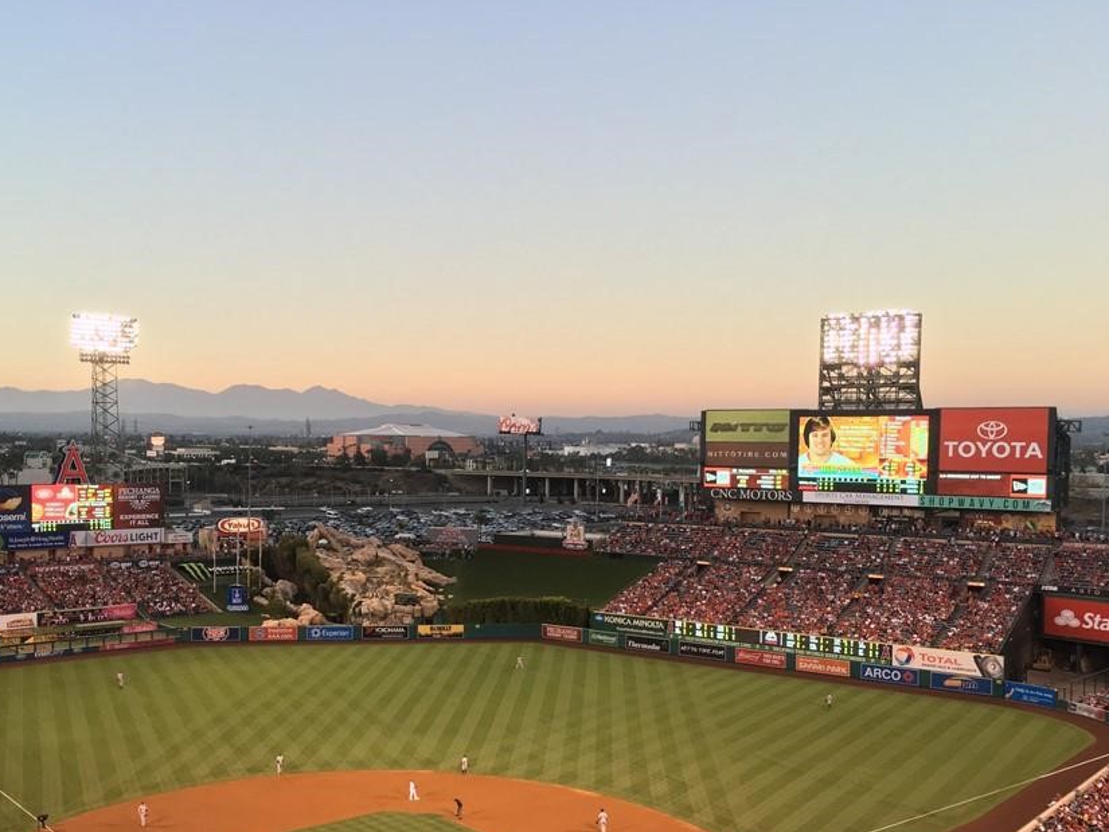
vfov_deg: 39.5
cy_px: 501
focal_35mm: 36
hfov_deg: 51.1
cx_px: 453
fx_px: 1154
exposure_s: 1/120
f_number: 2.2
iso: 40
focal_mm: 4.15
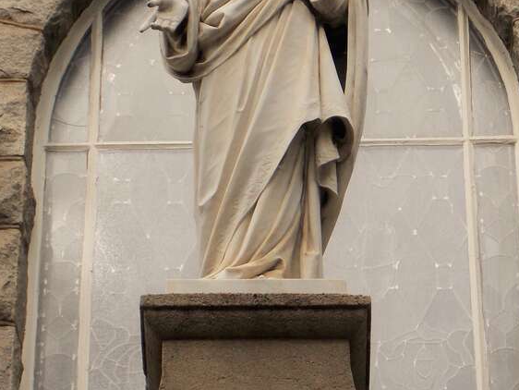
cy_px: 169
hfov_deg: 14.3
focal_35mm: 138
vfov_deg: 10.8
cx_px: 273
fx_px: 2070
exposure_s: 1/400
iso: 80
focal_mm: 17.2
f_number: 4.6
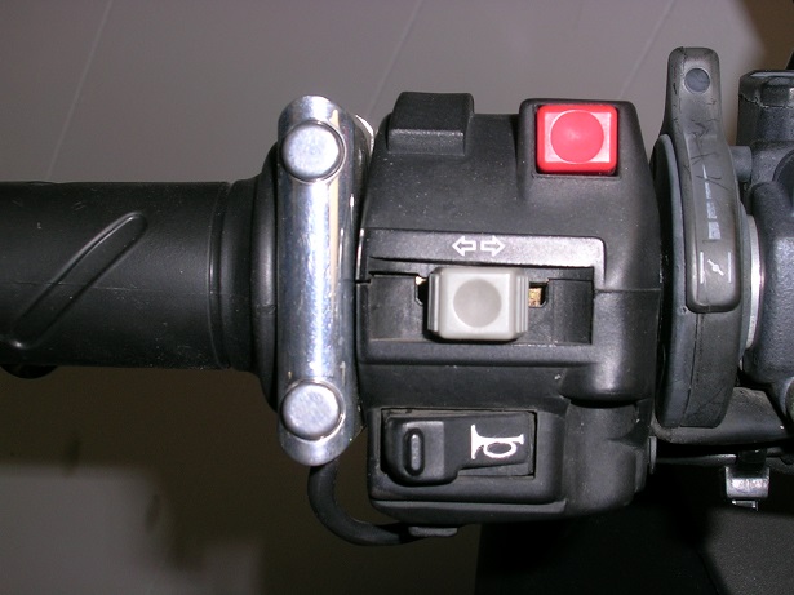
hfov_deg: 31.7
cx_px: 397
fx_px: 1399
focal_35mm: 61
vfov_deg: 24.0
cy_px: 298
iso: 50
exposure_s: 1/60.1
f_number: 5.9
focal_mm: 9.3
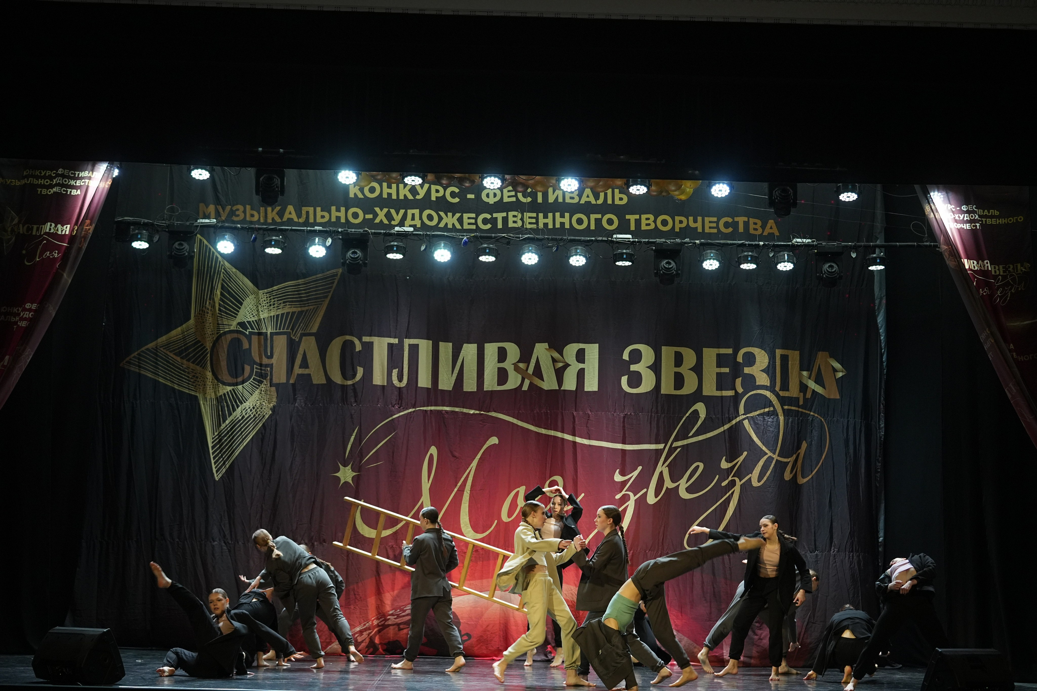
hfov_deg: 28.8
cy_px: 346
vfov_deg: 19.5
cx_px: 518
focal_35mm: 70
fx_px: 2016
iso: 2000
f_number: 2.8
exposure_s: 1/400
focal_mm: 70
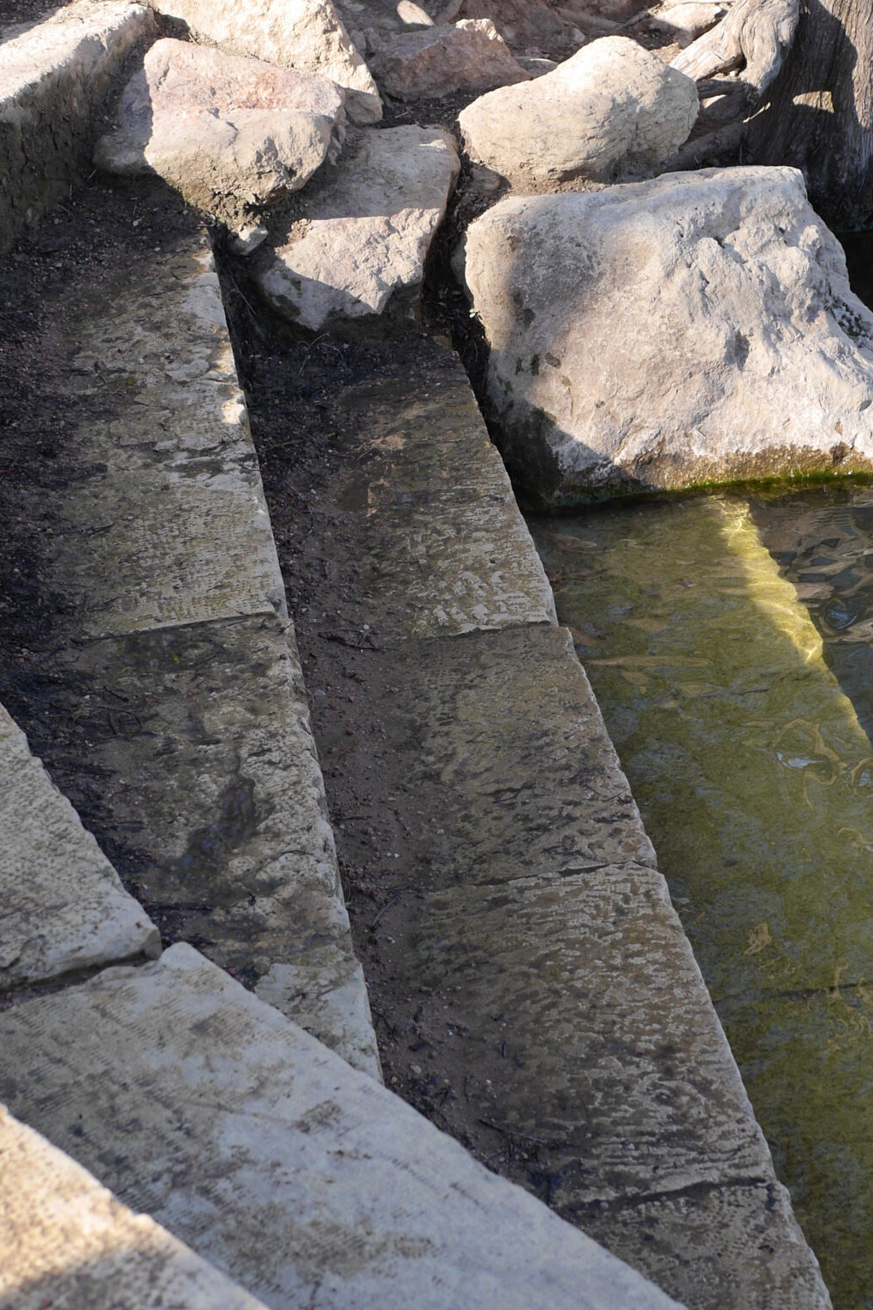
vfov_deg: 23.4
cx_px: 399
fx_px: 3164
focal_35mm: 87
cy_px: 729
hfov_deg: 15.7
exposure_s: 1/500
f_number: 3.2
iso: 200
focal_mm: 25
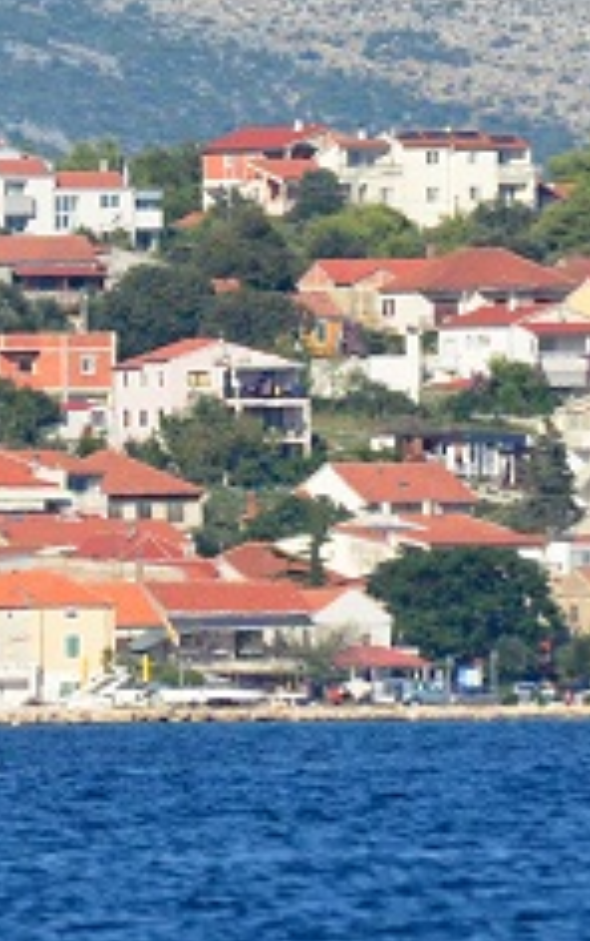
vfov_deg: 1.3
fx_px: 43065
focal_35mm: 1678
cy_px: 381
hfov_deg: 0.8
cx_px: -82
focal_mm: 260
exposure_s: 1/8000
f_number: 5.6
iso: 1250
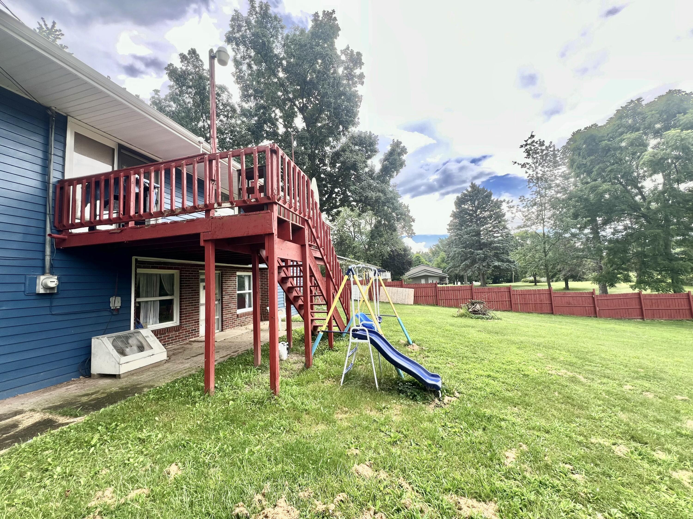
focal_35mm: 13
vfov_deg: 89.9
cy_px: 260
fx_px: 260
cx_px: 346
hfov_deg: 106.2
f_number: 1.8
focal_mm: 1.57
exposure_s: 1/241
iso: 32
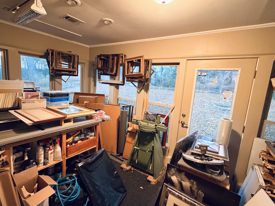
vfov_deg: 71.6
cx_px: 127
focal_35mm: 18
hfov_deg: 87.6
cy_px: 104
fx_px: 143
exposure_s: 1/60
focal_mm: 2.22
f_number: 2.2
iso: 1250
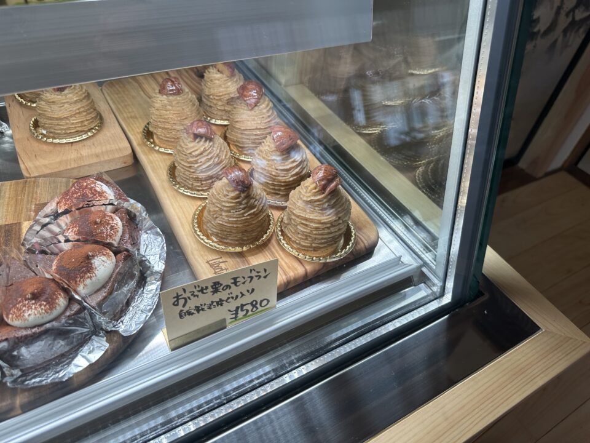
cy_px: 222
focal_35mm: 24
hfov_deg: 71.6
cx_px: 295
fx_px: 409
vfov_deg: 56.8
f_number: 1.78
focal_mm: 6.86
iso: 100
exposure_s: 1/171
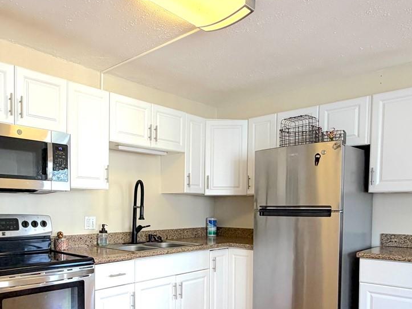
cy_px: 225
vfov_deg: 44.2
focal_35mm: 31
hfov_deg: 57.4
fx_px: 369
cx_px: 146
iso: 160
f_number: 2.2
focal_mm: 2.22
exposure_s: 1/120
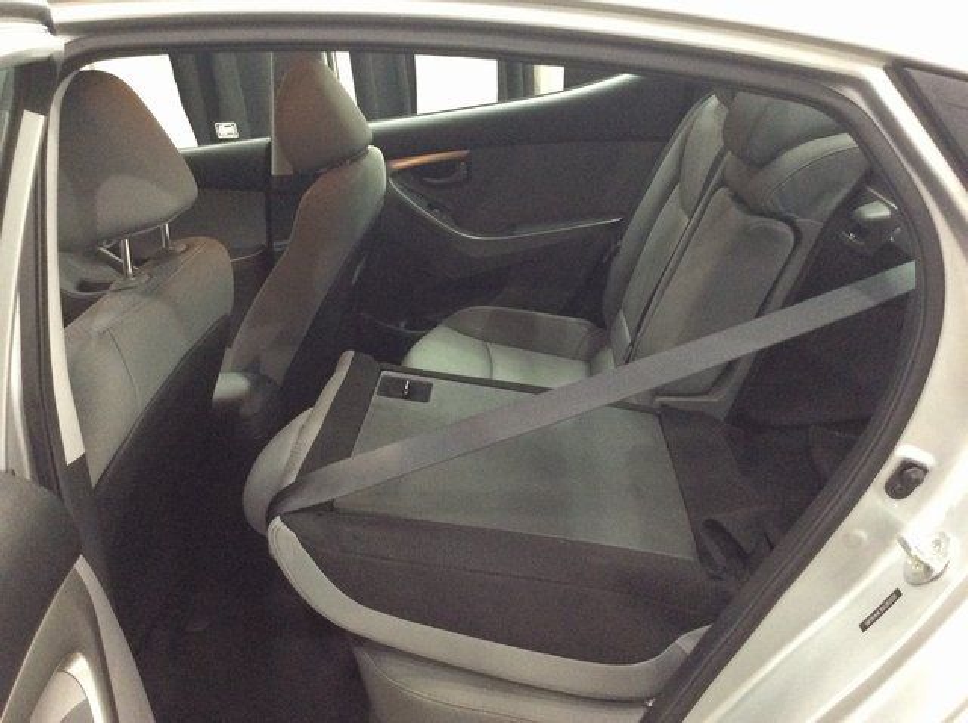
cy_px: 362
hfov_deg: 56.9
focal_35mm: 32
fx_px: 894
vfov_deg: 44.1
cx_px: 484
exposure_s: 1/24
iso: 250
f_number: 2.4
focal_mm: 3.3
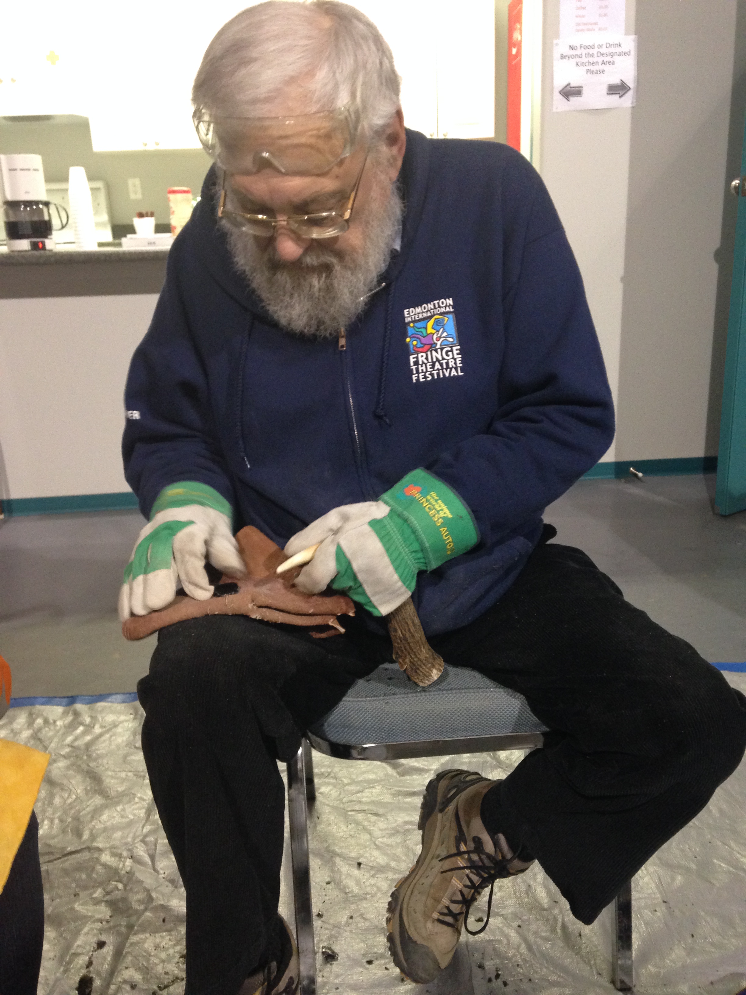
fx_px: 948
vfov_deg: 55.4
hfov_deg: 42.9
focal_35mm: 33
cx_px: 373
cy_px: 498
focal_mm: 4.12
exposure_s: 1/20
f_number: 2.4
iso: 250
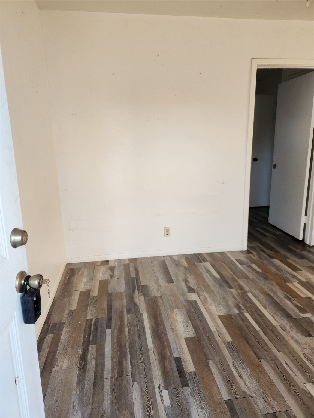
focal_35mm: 23
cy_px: 209
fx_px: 278
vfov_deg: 73.9
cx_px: 157
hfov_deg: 58.9
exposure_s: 1/180
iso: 200
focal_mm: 5.4
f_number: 1.8
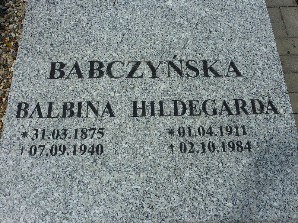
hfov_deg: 61.7
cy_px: 112
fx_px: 250
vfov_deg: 48.2
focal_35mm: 29
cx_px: 149
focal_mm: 4.7
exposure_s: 1/640
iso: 80
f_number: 5.6
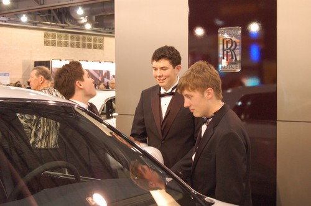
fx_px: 492
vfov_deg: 23.7
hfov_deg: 35.1
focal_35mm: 57
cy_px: 103
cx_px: 156
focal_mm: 38
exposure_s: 1/25
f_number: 6.3
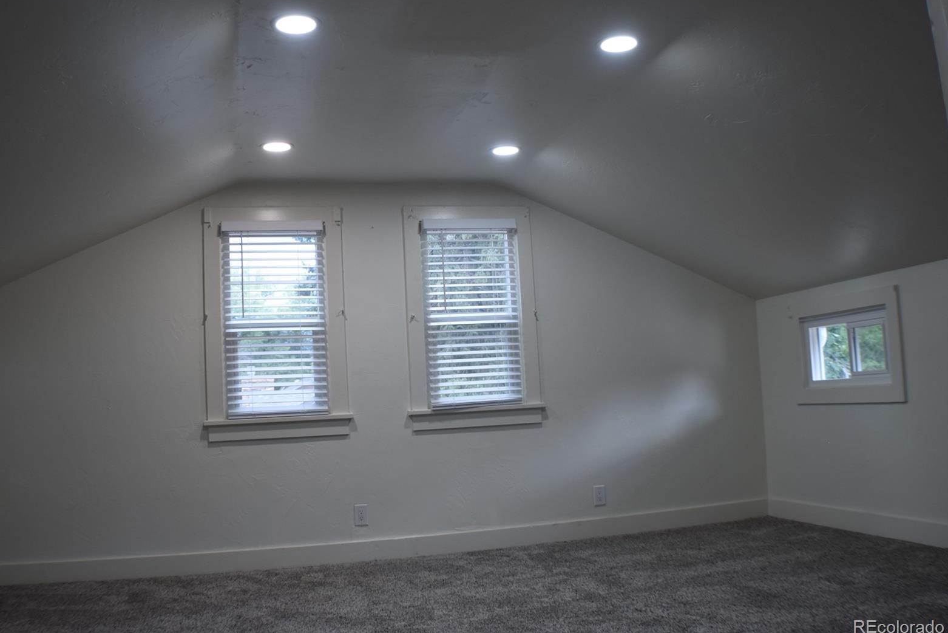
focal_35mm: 43
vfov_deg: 31.2
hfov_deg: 45.4
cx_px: 466
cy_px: 316
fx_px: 1132
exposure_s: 1/80
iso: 400
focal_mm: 28
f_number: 4.5
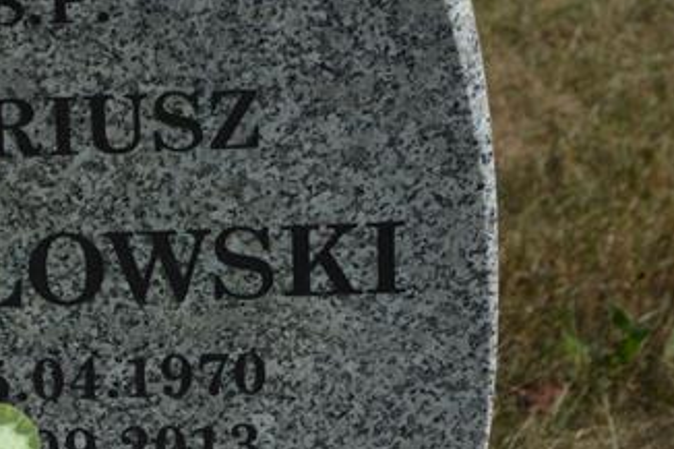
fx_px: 3855
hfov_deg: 9.9
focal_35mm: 206
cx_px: 79
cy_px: 406
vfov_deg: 6.6
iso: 100
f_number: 8
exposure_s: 1/250
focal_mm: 70
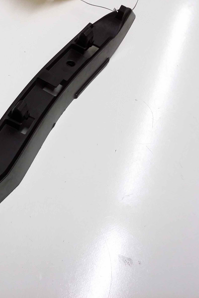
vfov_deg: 43.6
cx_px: 18
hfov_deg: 28.6
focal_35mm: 45
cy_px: 148
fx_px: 373
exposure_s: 1/17
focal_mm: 3.4
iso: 160
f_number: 2.4
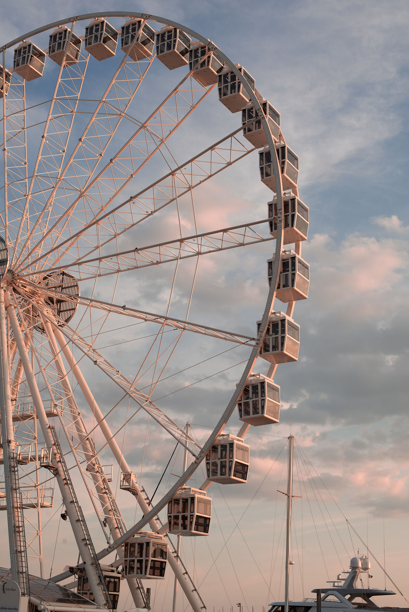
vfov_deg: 39.6
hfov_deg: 27.0
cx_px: 204
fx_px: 851
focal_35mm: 50
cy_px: 306
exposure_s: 1/160
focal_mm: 50
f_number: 8
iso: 200
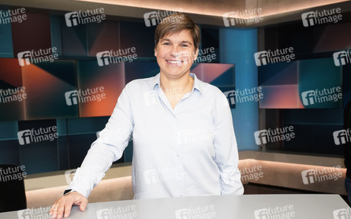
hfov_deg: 61.2
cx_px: 175
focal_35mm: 31
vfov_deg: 40.6
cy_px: 116
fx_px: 297
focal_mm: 30
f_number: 5
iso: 2000
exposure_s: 1/160
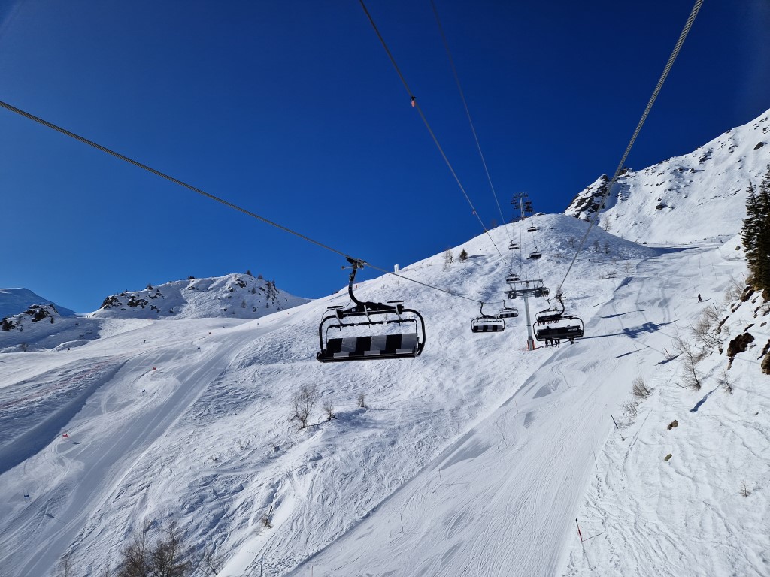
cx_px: 385
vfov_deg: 58.9
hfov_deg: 73.9
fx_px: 512
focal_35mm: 23
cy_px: 288
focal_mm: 5.4
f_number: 1.8
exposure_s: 1/5392
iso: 50
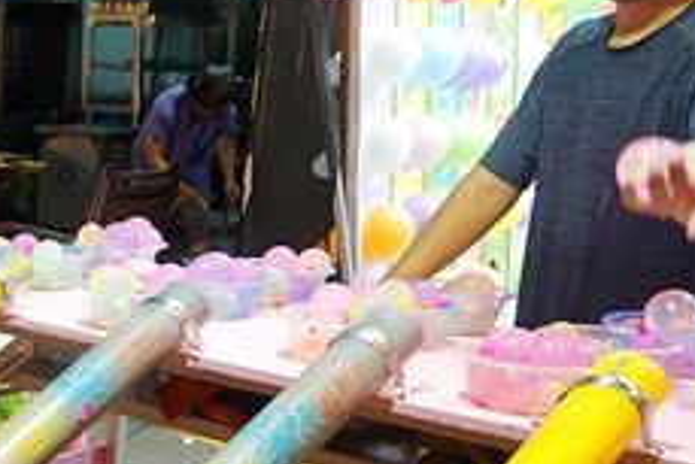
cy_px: 538
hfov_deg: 25.7
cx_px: -194
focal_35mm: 68
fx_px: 1314
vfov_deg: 19.1
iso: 200
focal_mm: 9
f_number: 2.8
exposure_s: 1/30
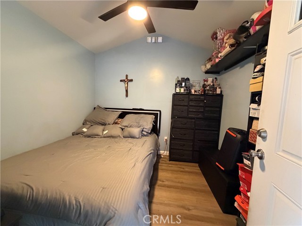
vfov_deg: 85.7
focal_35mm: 14
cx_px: 151
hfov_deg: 102.1
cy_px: 113
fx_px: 122
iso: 1000
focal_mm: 2.22
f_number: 2.2
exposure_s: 1/60
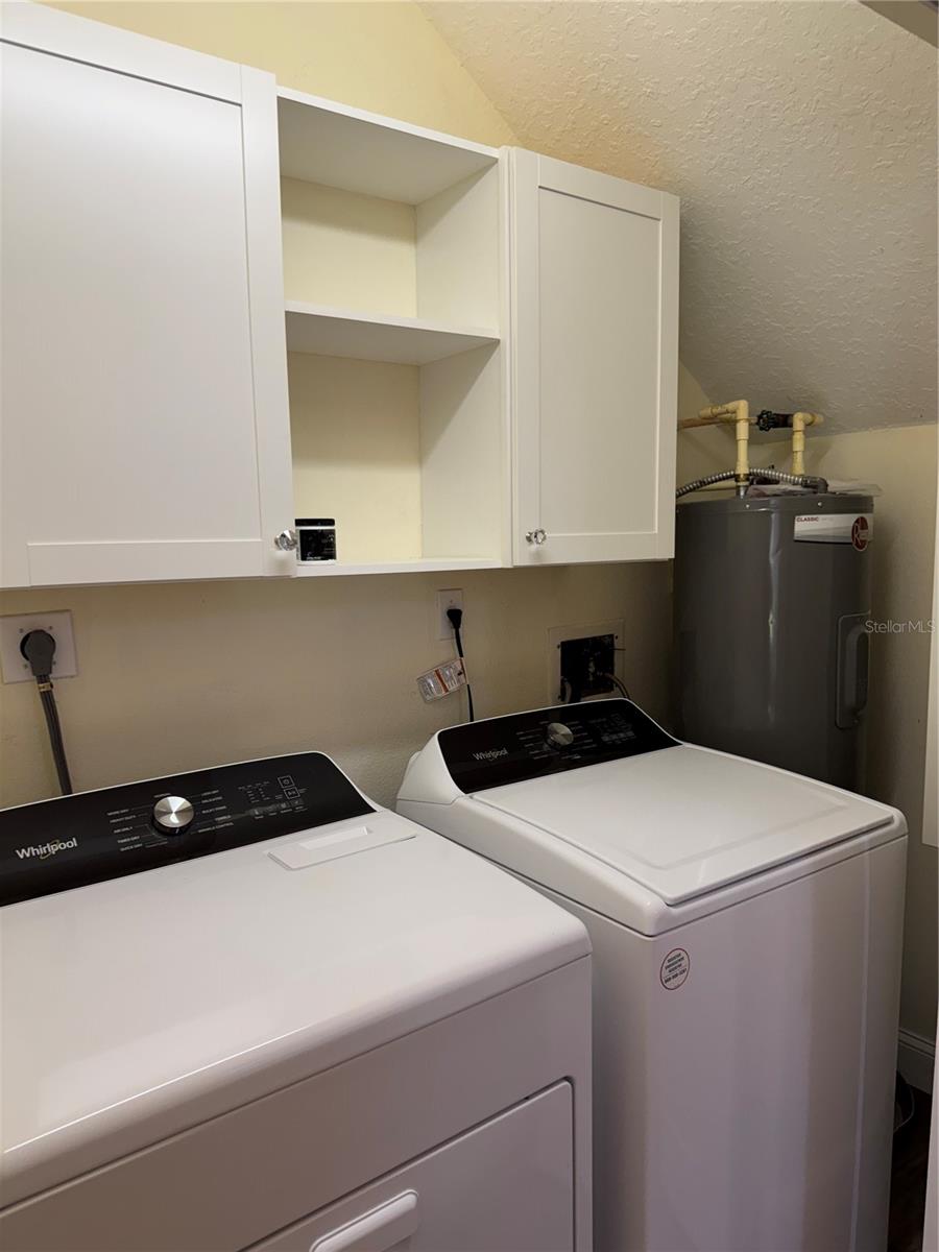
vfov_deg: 71.6
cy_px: 626
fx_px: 868
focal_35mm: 24
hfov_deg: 56.8
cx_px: 470
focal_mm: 6.76
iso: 125
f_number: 1.78
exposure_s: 1/60
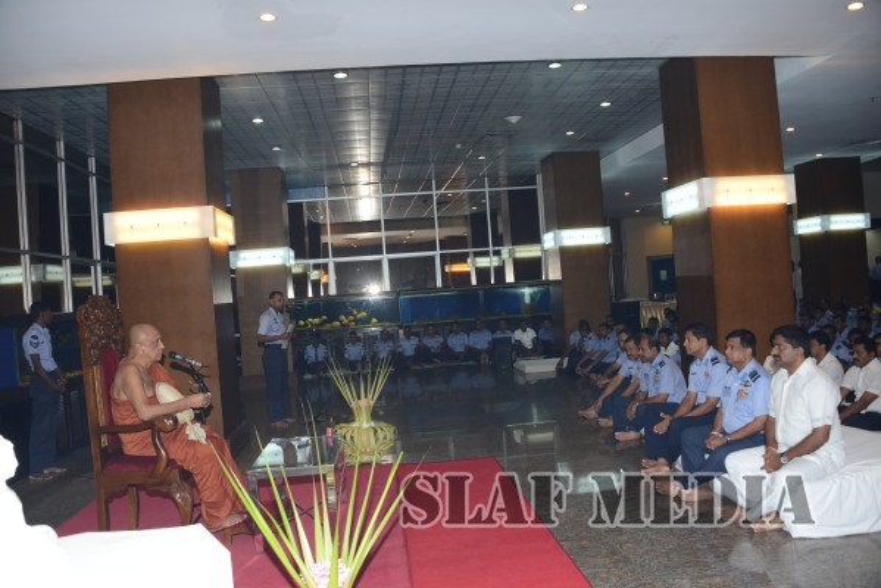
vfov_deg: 46.4
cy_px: 294
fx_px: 686
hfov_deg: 65.4
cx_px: 440
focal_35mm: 28
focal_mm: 28
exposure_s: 1/125
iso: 1600
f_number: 5.6
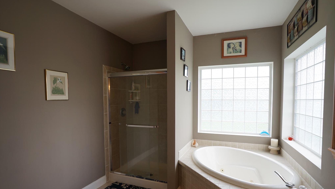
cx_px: 168
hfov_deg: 92.7
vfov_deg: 60.7
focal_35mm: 18
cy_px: 109
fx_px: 160
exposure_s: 1/60
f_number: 4
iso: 100
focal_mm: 17
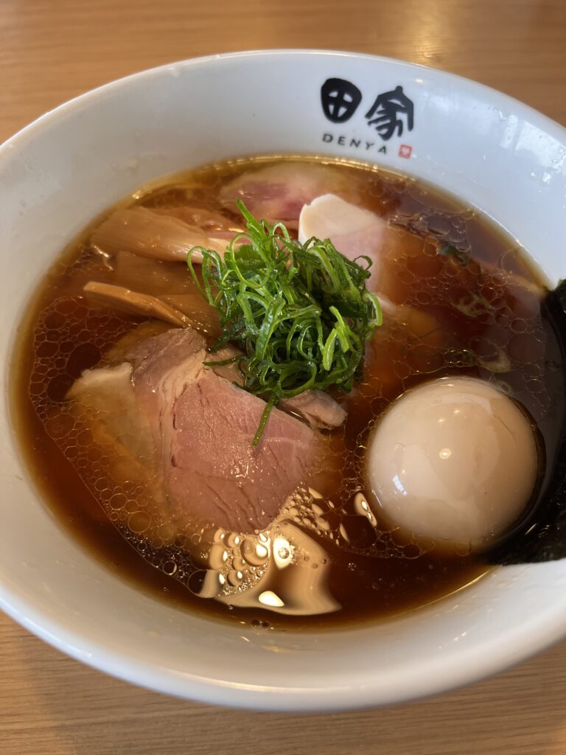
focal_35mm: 26
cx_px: 283
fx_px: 567
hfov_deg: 53.1
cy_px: 378
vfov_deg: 67.3
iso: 125
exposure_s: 1/100
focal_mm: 5.1
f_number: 1.6
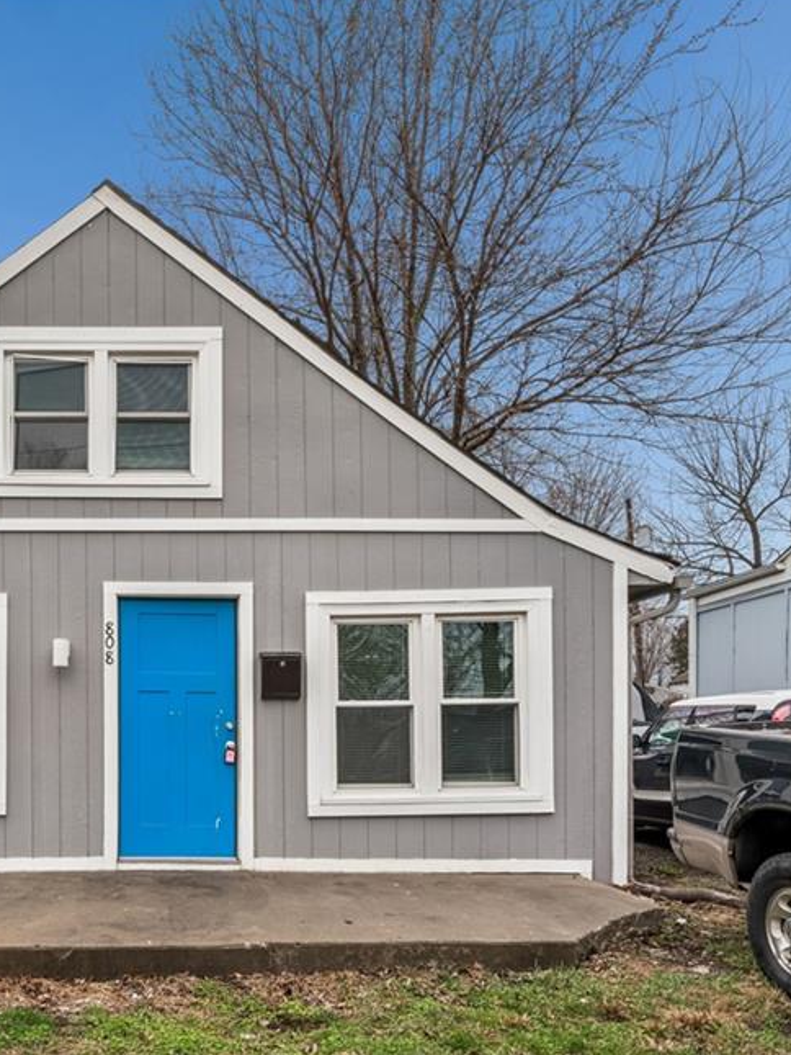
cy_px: 541
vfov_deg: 60.6
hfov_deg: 44.6
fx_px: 902
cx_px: 137
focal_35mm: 30
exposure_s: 1/10
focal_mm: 19.4
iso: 100
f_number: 22
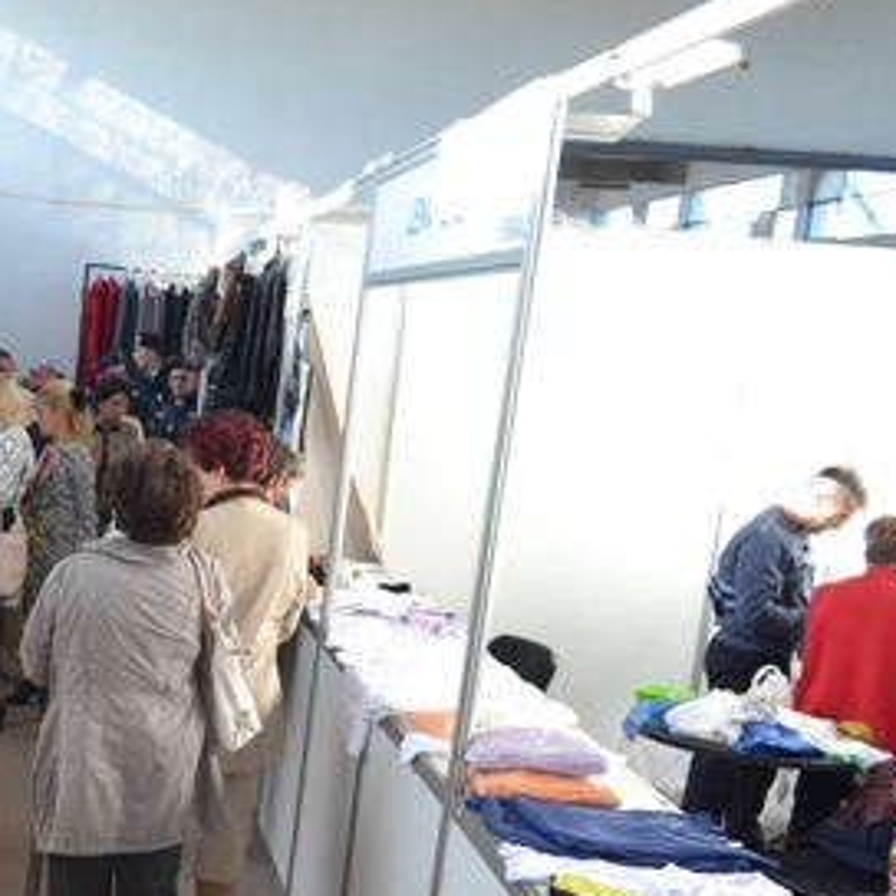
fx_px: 1581
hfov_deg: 29.0
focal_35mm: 54
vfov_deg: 31.0
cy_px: 690
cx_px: -59
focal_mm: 18
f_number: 5.6
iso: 400
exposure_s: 1/125
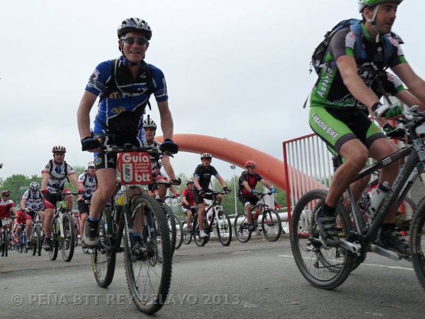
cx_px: 212
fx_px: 491
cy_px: 160
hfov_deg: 46.8
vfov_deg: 36.0
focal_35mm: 40
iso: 160
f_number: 4
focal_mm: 7.1
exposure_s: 1/250
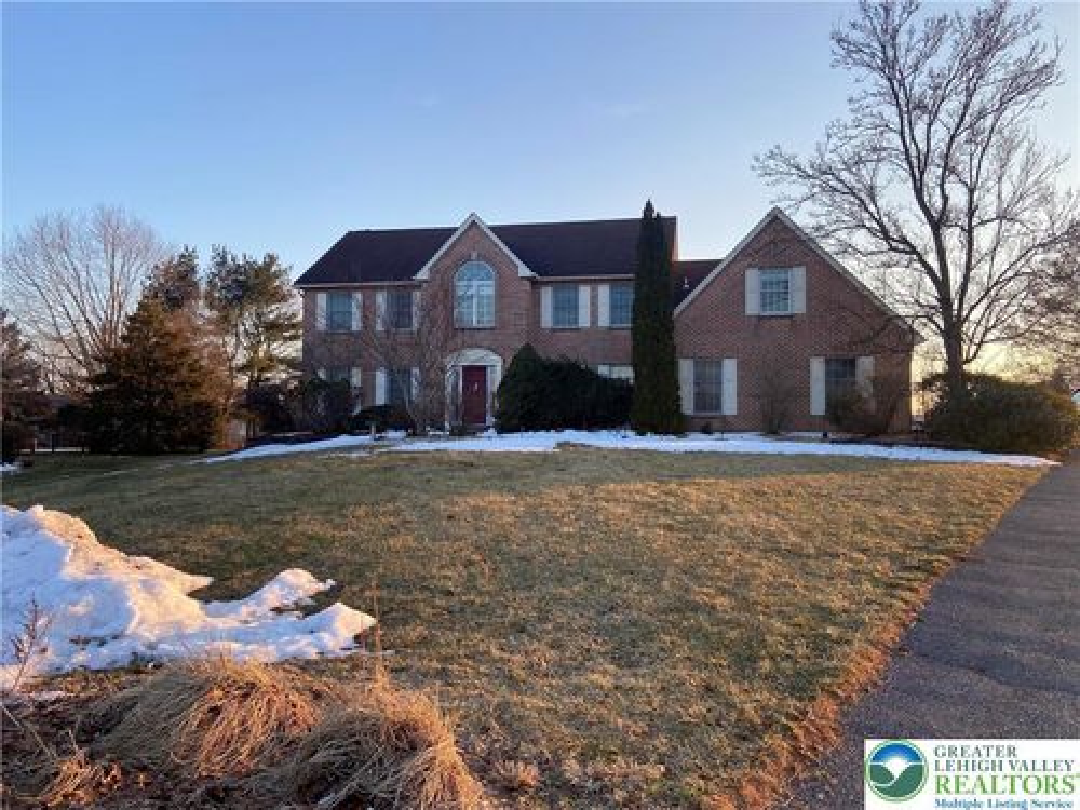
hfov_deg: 67.3
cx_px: 540
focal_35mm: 26
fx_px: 811
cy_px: 405
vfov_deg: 53.1
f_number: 1.8
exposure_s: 1/591
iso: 32
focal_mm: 4.25
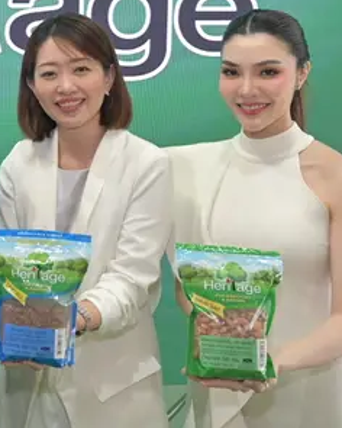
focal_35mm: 72
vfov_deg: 25.8
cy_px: 62
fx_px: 911
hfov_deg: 20.2
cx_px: -43
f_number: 4
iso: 800
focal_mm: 29
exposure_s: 1/100
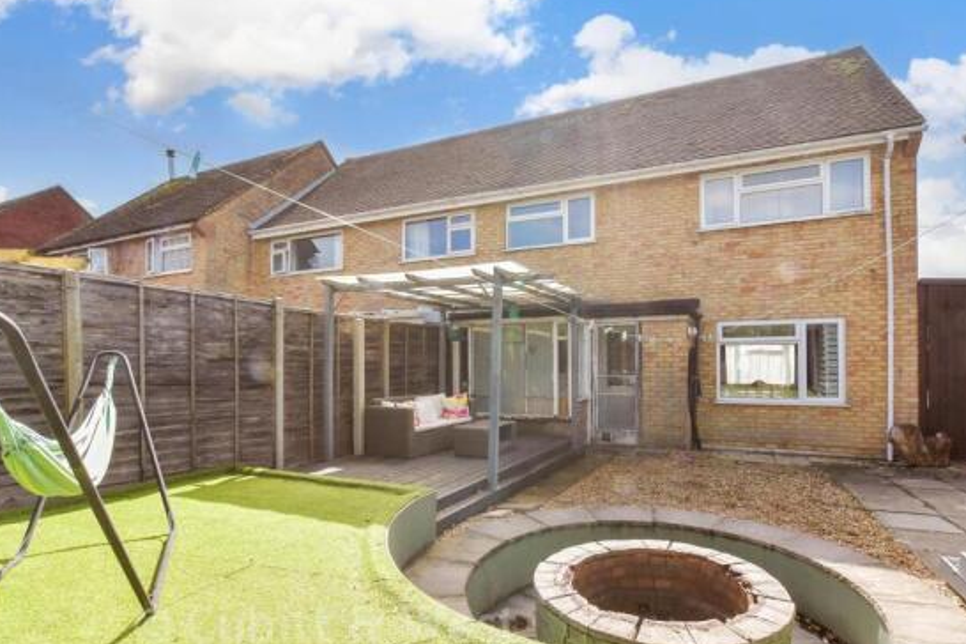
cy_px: 360
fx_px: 483
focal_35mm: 18
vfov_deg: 67.2
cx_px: 510
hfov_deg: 89.9
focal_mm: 10
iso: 500
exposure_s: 1/250
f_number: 13
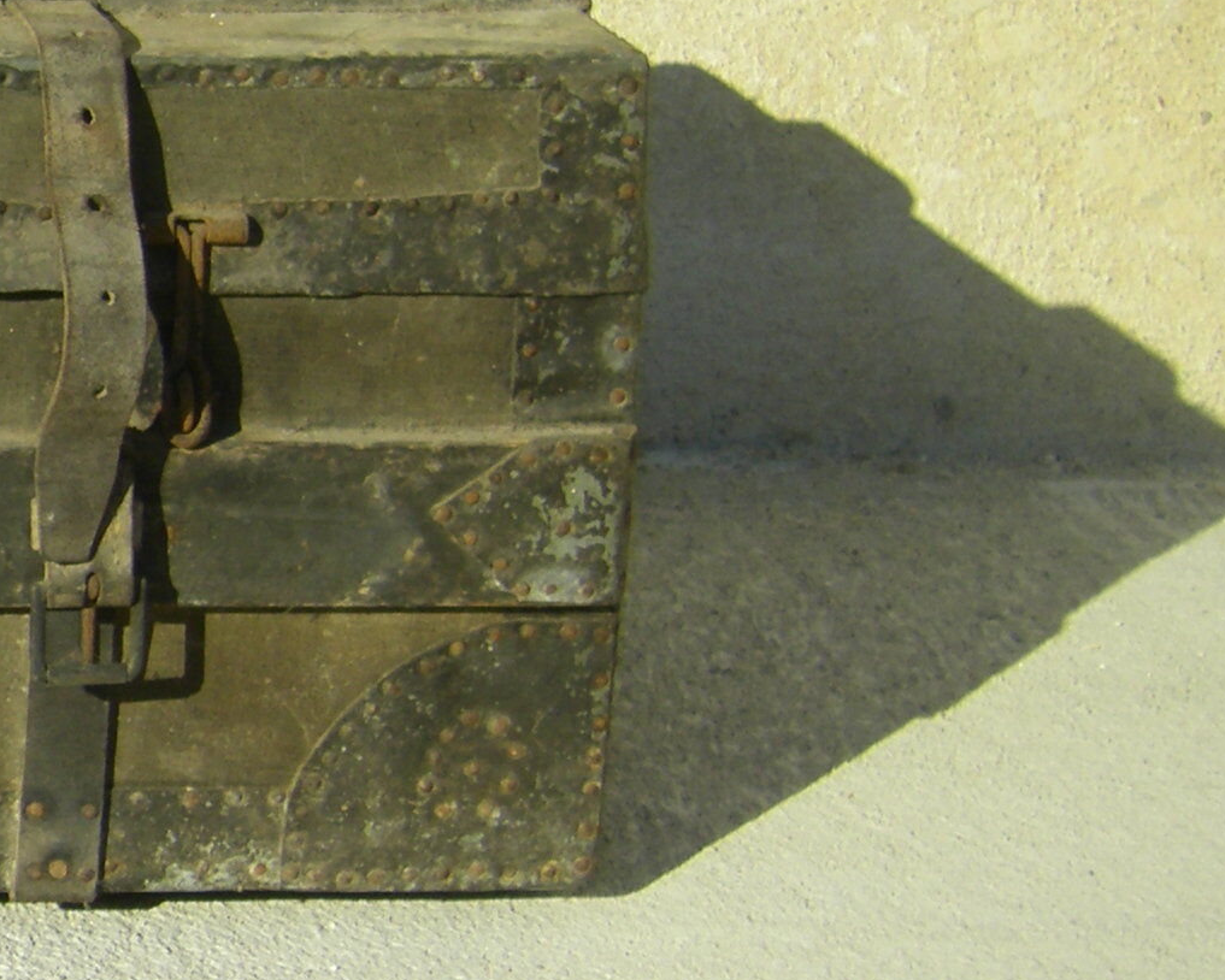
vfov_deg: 13.0
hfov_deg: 15.3
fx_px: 4315
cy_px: 467
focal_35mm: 119
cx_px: -446
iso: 64
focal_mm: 6.3
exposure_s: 1/200
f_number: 7
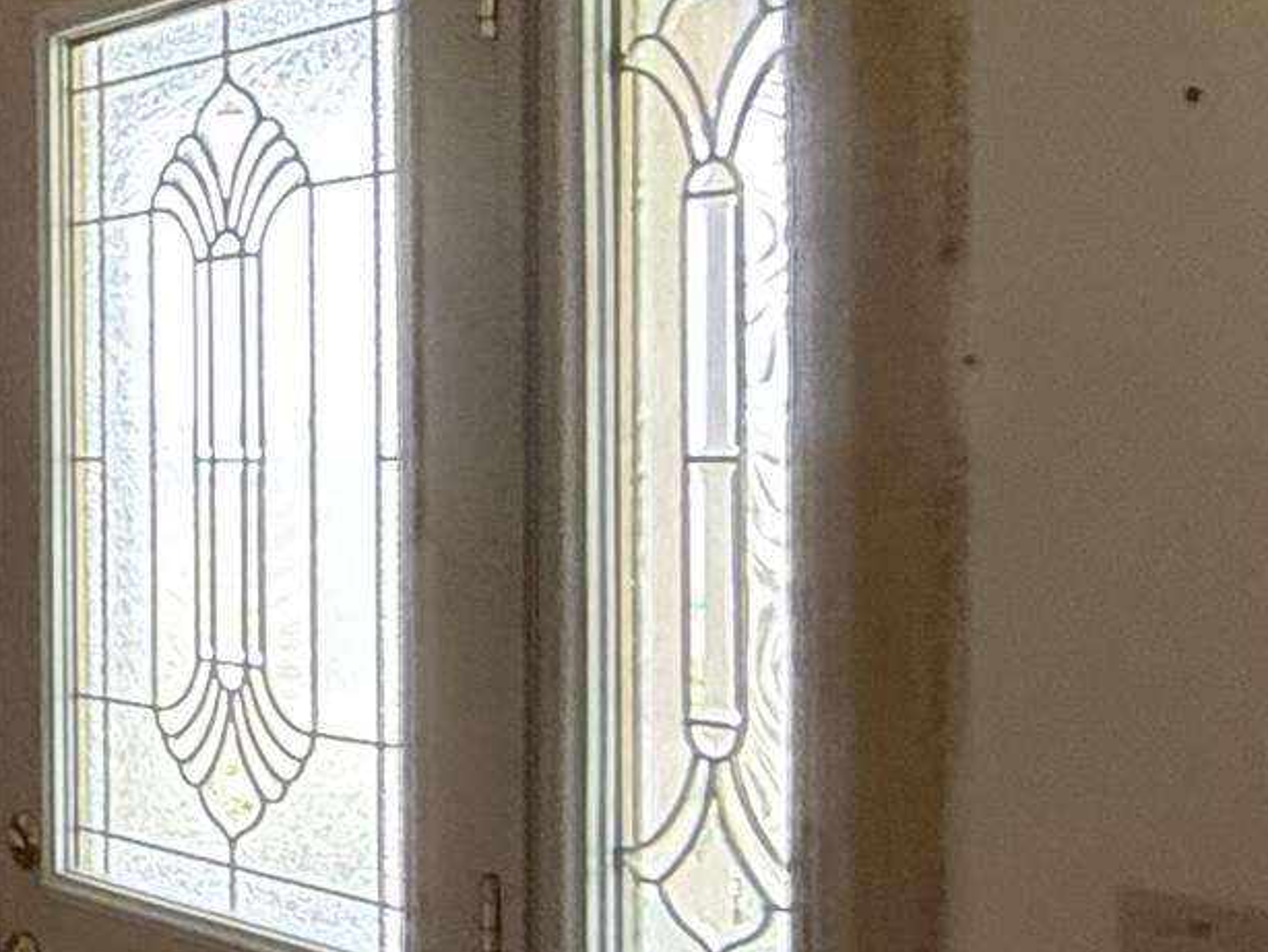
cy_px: 456
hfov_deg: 14.9
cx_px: -1821
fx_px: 2565
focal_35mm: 70
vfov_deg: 21.0
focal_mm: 2.22
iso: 400
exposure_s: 1/60
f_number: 2.2
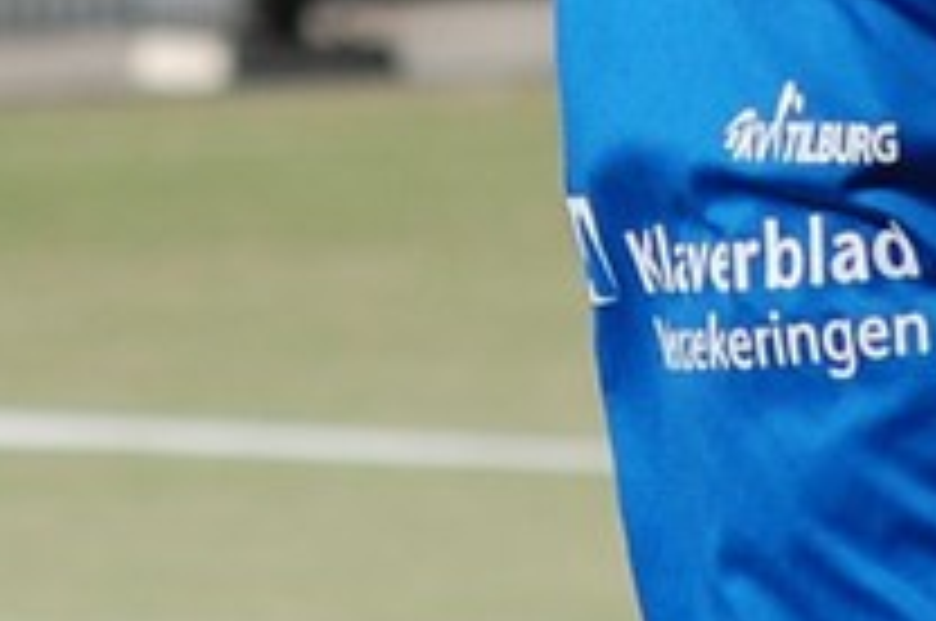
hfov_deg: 2.3
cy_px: 81
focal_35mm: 885
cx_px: -306
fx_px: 22974
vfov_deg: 1.5
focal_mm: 120
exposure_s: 1/1000
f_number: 4.8
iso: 250
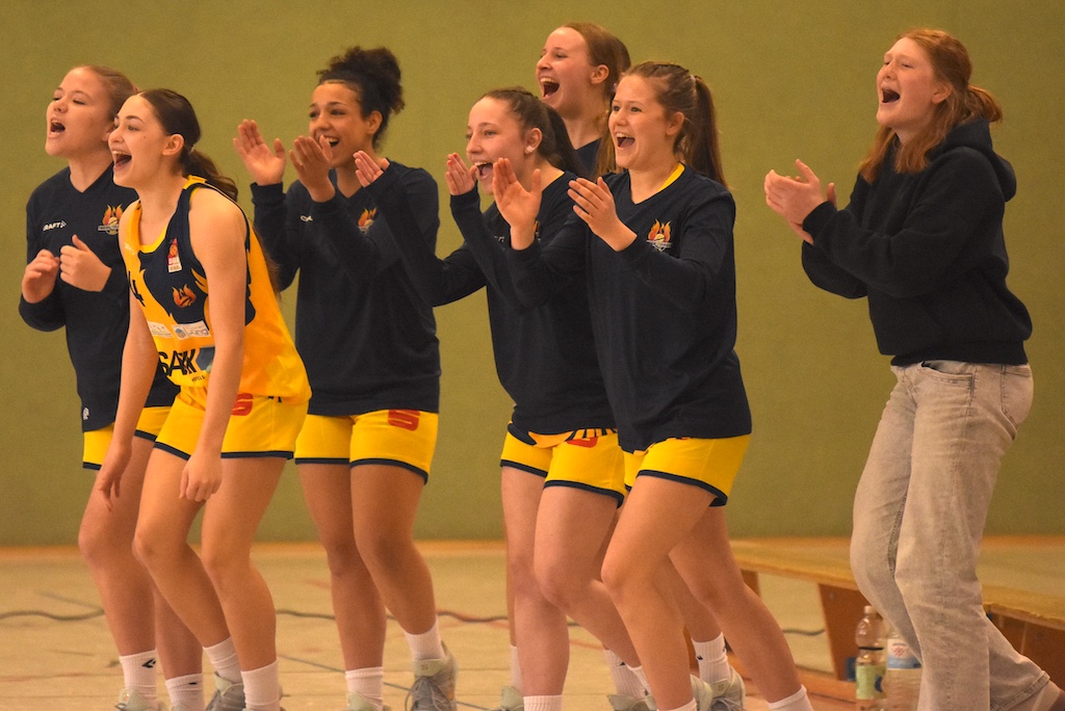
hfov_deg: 6.9
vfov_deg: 4.6
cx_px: 532
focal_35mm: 300
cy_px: 356
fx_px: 8880
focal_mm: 200
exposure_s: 1/800
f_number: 2.8
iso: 2500
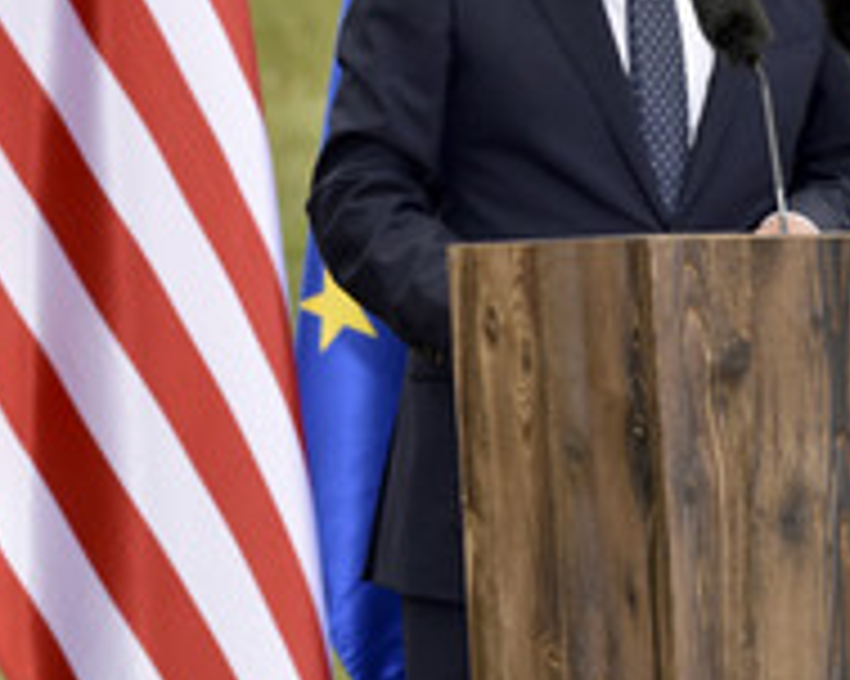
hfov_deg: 4.3
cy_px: 189
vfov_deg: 3.5
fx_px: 11239
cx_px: 272
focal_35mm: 447
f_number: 9
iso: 200
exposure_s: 1/250
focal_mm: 200
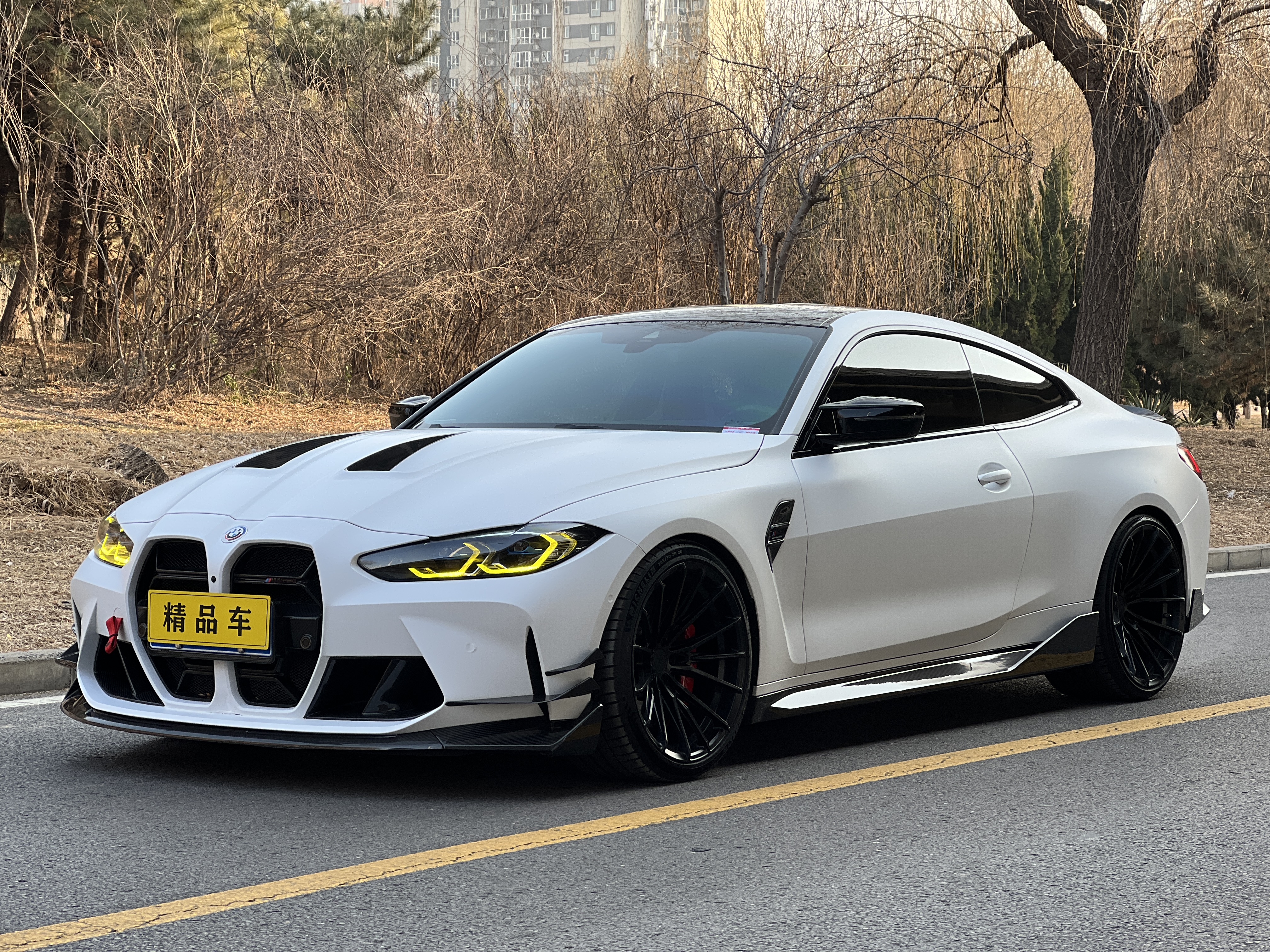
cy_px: 476
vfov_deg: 19.1
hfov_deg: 25.3
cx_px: 635
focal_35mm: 77
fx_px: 2825
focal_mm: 9
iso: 32
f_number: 2.8
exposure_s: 1/121
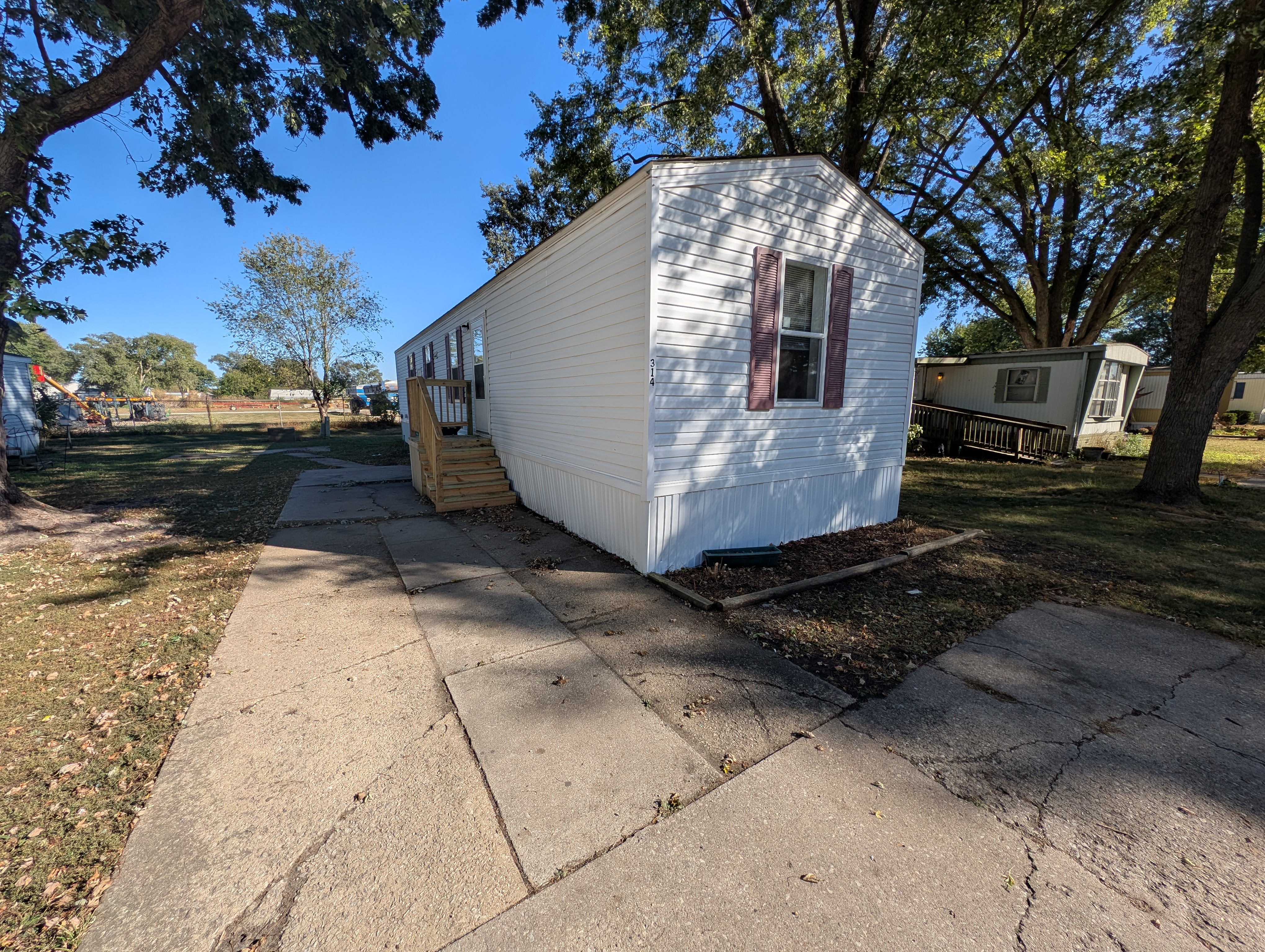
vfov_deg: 94.6
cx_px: 632
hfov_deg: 110.5
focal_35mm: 12
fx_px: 439
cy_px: 476
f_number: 1.95
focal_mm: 2.23
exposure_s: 1/1555
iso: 40
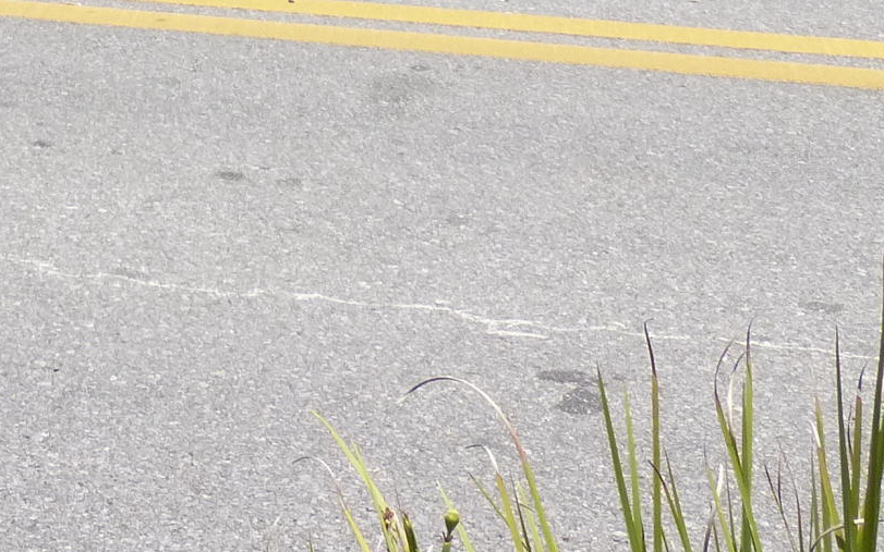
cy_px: -657
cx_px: 71
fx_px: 2361
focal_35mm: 98
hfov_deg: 20.7
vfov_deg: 11.6
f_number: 4
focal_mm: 4.5
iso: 160
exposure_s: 1/800
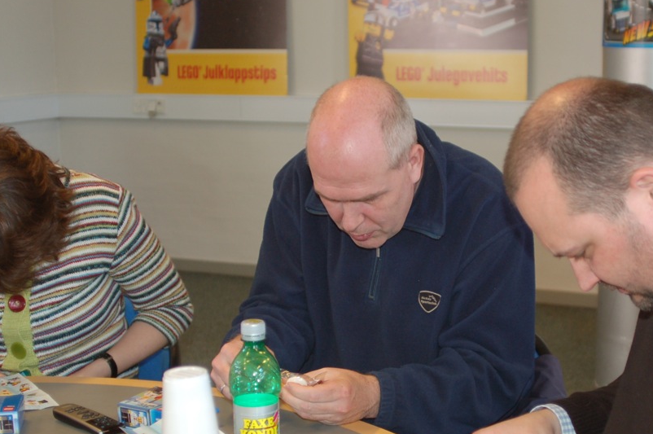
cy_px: 311
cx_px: 414
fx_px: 1214
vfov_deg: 20.2
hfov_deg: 30.0
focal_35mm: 67
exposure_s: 1/60
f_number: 2.8
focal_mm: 28
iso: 400
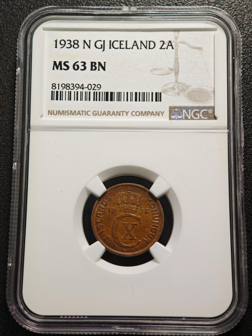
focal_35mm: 60
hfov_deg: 24.4
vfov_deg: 32.2
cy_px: 168
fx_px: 582
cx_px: 126
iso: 800
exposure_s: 1/114
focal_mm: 9
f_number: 2
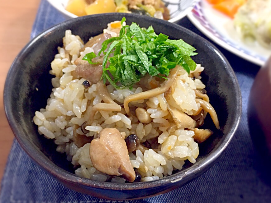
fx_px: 251
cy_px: 99
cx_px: 129
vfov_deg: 44.2
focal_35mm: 32
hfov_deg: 56.8
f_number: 2.2
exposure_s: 1/15
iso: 250
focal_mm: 4.15
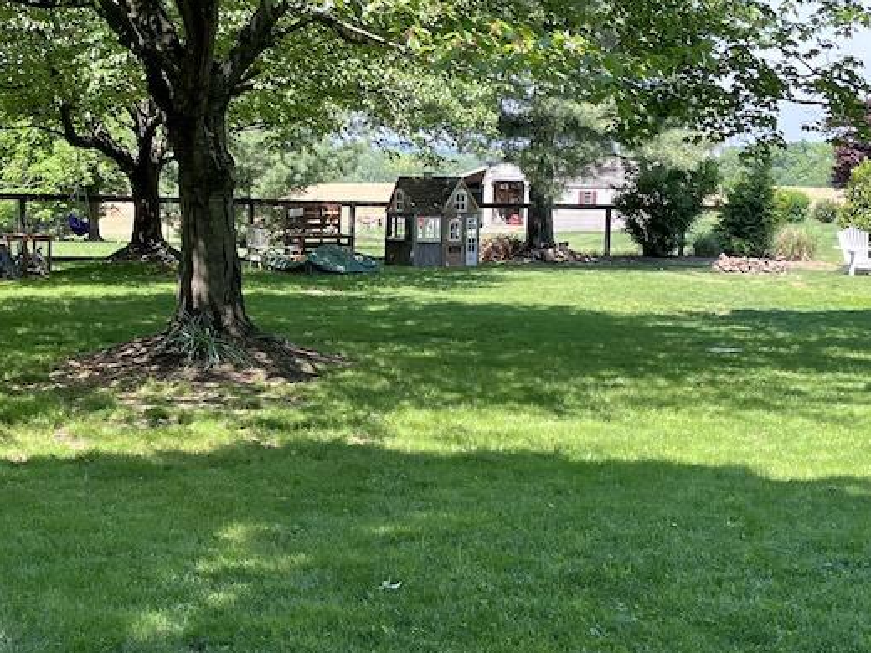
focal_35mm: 64
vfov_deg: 22.9
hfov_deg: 30.0
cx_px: 290
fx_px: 1610
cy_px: 368
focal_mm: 5.1
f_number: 1.6
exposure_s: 1/537
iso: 50
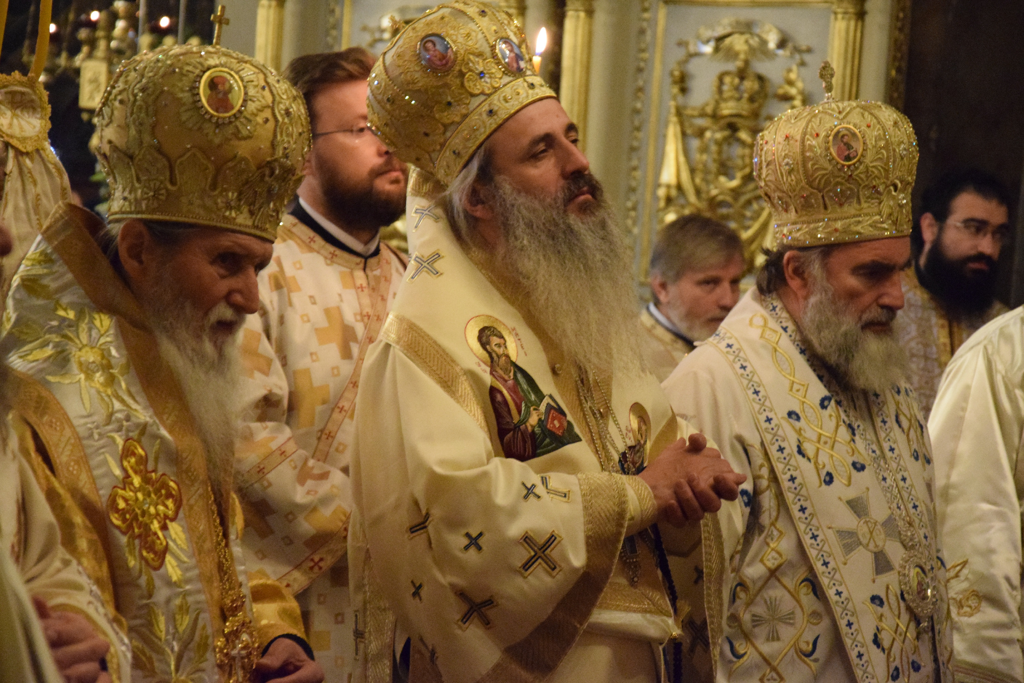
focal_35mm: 128
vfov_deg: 10.8
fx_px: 3627
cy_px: 342
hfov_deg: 16.1
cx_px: 512
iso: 8000
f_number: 5.6
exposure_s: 1/50
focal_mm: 85
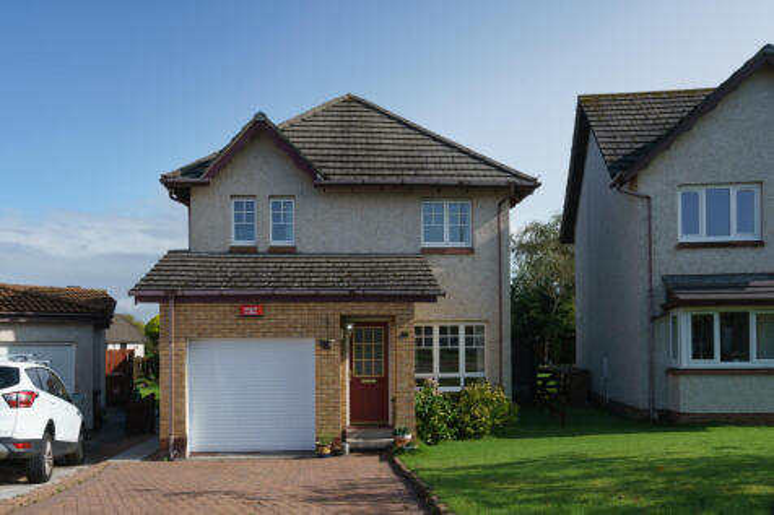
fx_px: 494
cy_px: 258
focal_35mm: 23
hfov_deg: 76.1
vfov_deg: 55.1
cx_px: 387
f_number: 11
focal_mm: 23
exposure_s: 1/200
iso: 100
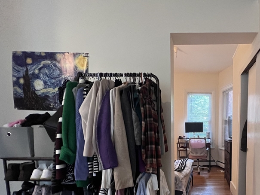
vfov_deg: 58.3
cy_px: 143
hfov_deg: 70.5
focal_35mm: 22
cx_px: 199
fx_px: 165
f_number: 1.8
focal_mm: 1.57
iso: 640
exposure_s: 1/60
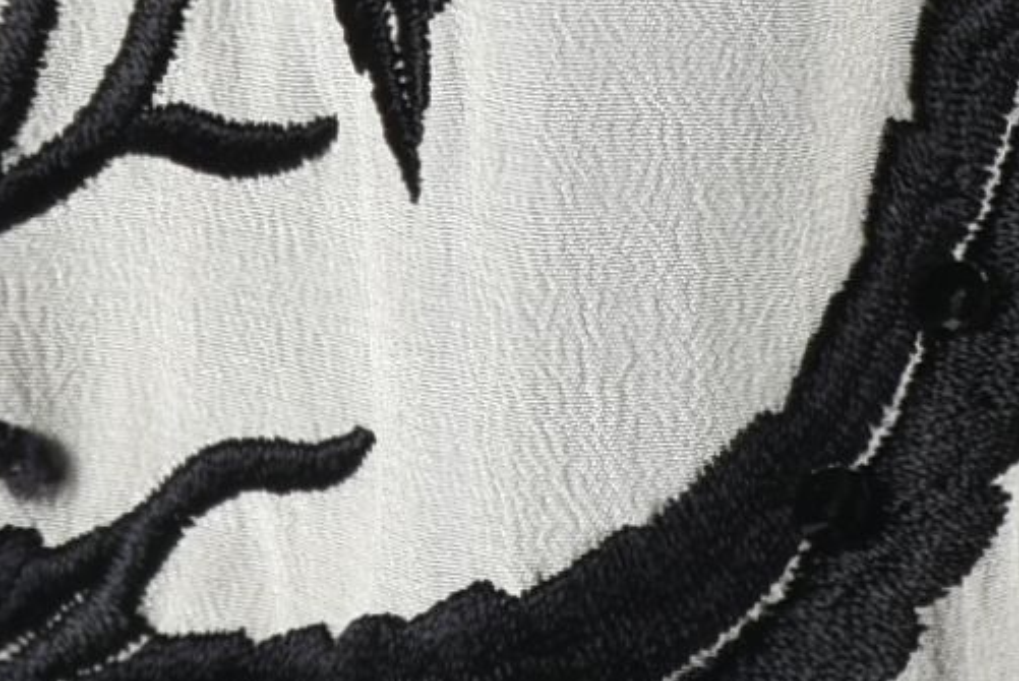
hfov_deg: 1.6
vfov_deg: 1.1
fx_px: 35497
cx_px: 63
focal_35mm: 1253
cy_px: -1077
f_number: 11
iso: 200
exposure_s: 1/125
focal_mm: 140
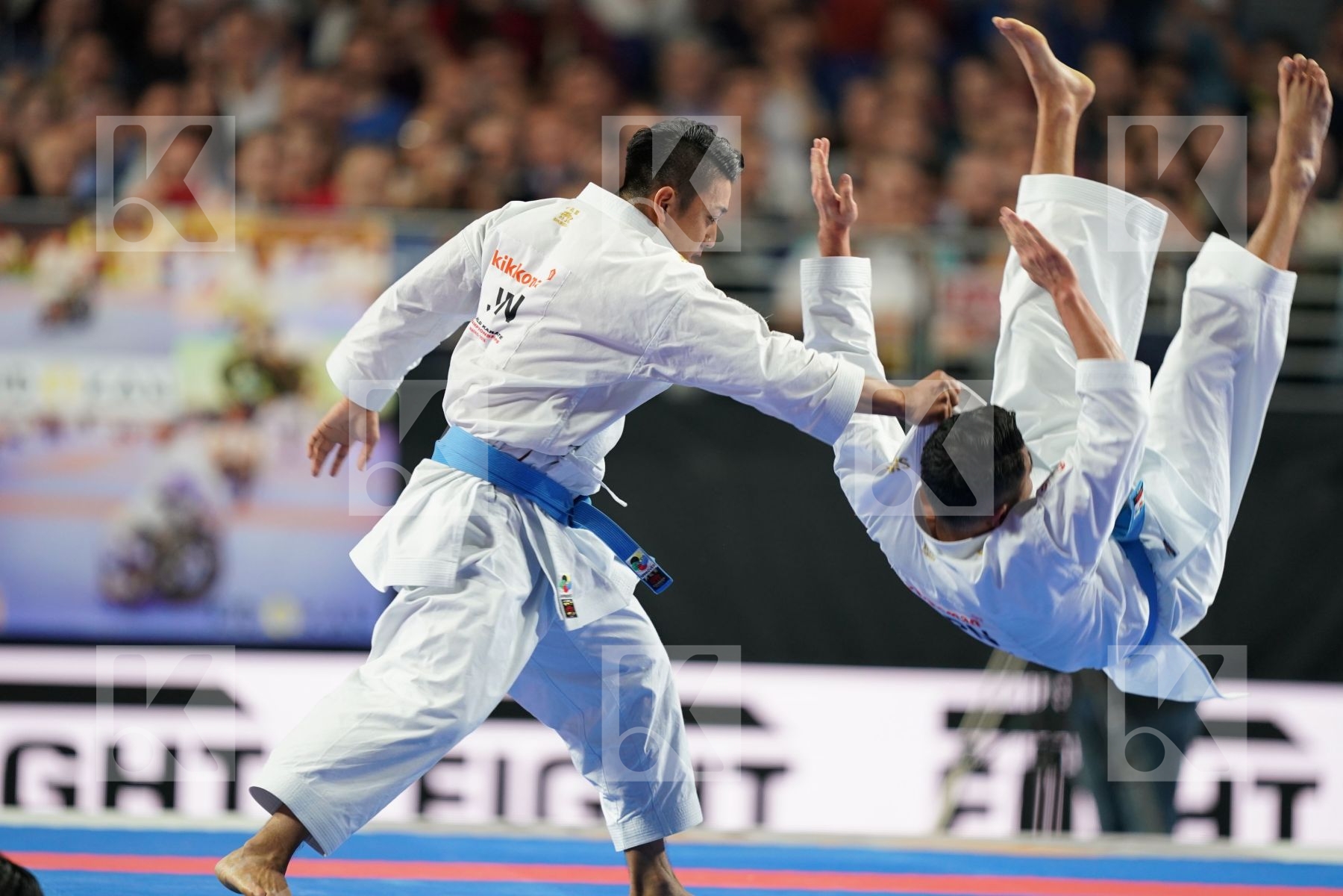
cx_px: 672
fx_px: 14921
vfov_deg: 3.4
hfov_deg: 5.2
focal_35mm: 400
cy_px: 448
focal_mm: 400
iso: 1600
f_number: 2.8
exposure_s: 1/500
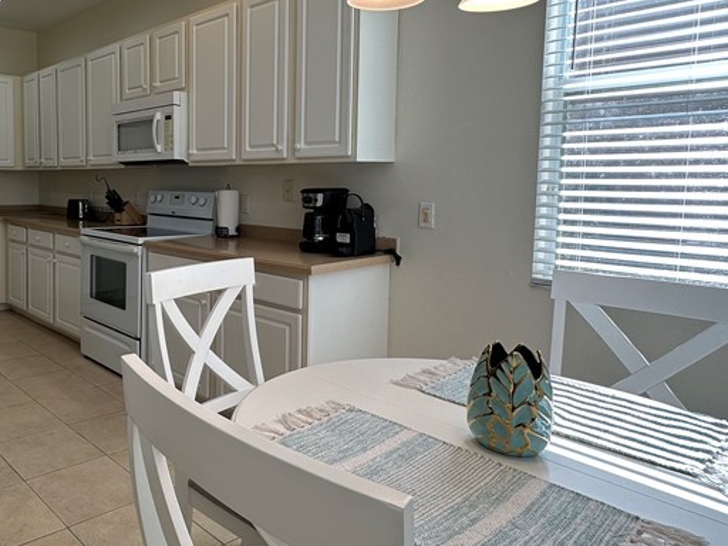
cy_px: 225
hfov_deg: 59.0
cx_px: 156
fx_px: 589
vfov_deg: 49.5
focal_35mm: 28
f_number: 2.2
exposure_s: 1/145
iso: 40
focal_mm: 2.22
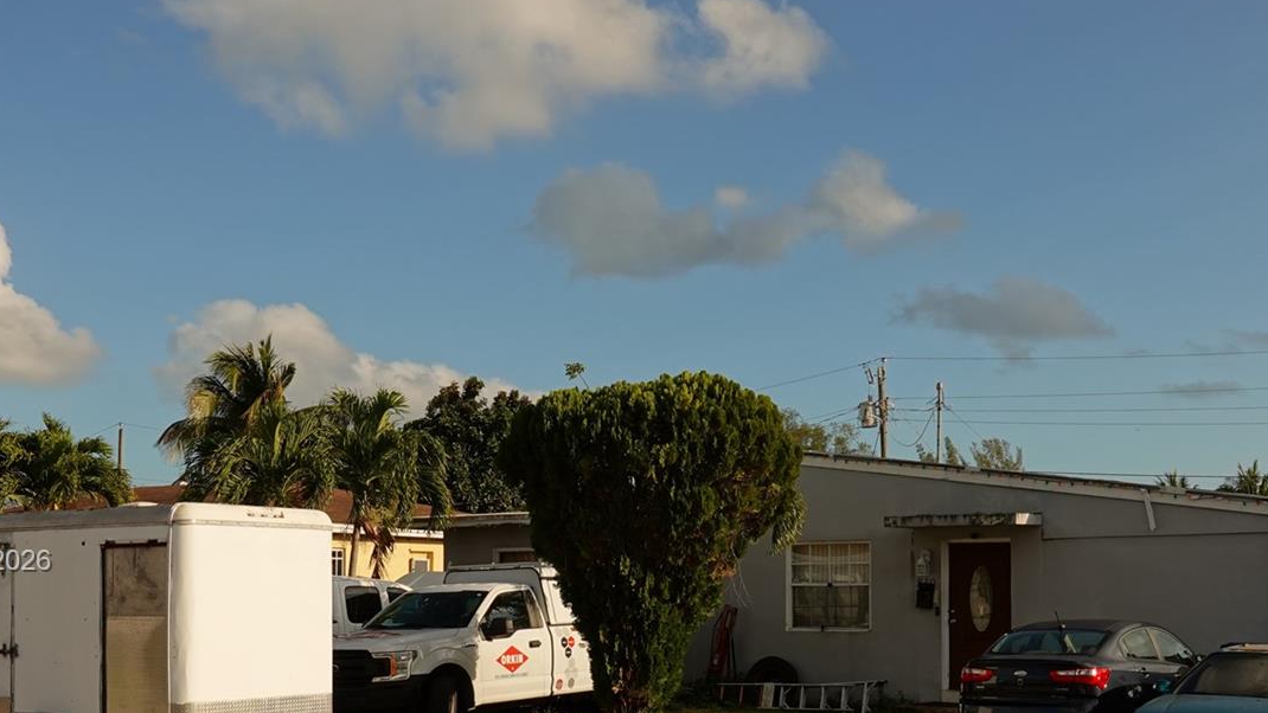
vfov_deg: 25.0
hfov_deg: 43.7
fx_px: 1580
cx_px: 630
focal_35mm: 47
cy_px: 563
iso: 100
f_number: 4.5
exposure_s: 1/1000
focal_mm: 11.29
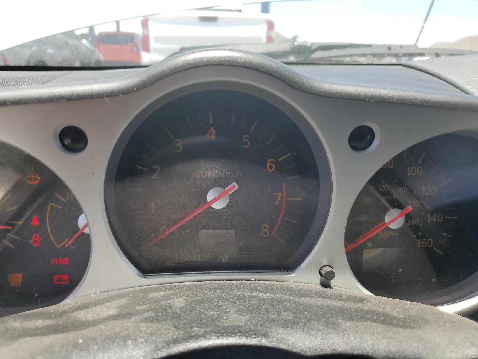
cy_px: 180
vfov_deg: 53.1
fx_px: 359
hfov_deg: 67.3
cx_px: 239
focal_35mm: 26
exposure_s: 1/625
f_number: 1.5
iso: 50
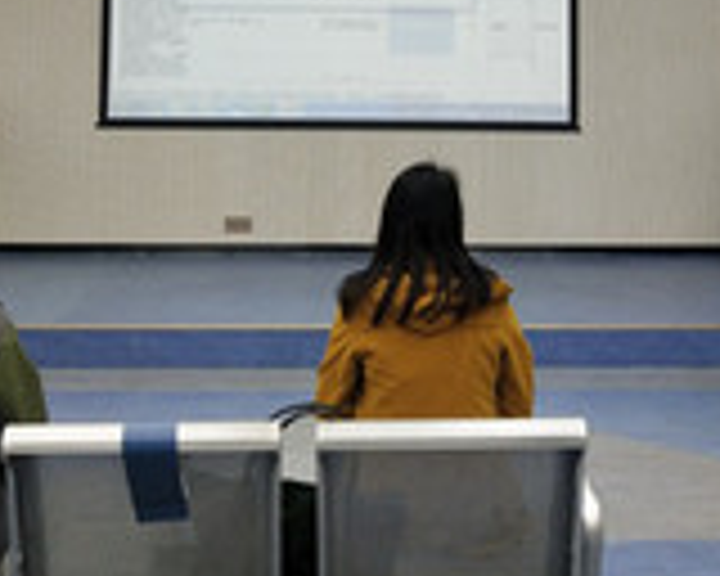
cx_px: 414
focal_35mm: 73
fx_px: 1556
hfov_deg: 26.0
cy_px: -45
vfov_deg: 20.1
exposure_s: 1/117
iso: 73
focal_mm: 3.95
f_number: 1.8
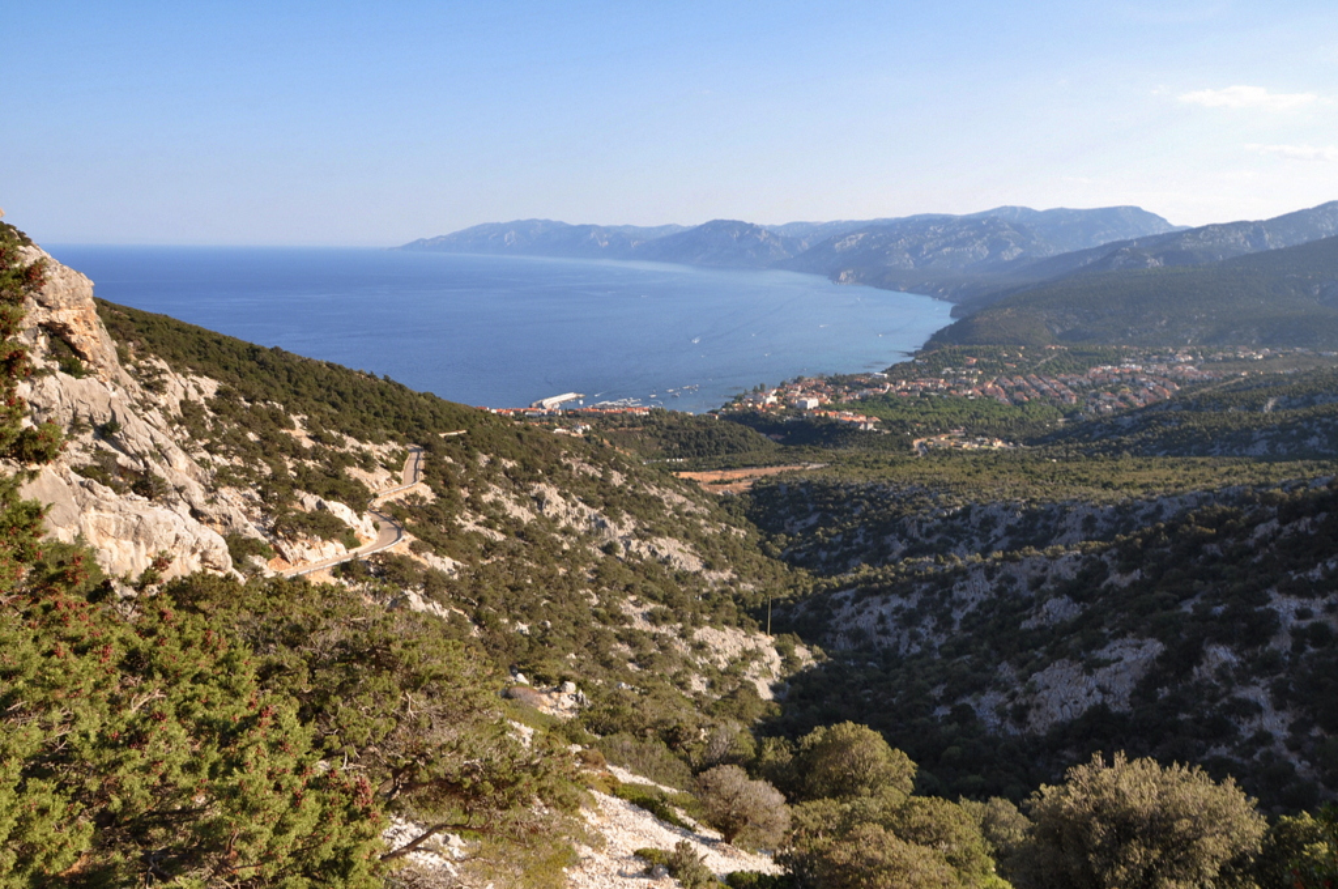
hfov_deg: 67.4
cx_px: 669
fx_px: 1002
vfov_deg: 47.8
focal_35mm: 27
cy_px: 444
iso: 200
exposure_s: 1/125
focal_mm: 18
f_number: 11
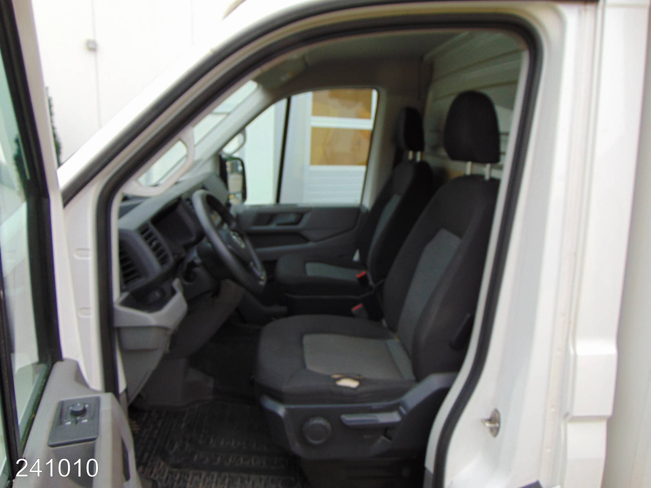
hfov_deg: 69.4
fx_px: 470
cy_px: 244
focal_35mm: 25
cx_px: 326
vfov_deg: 54.9
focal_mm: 4.5
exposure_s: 1/30
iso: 100
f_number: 3
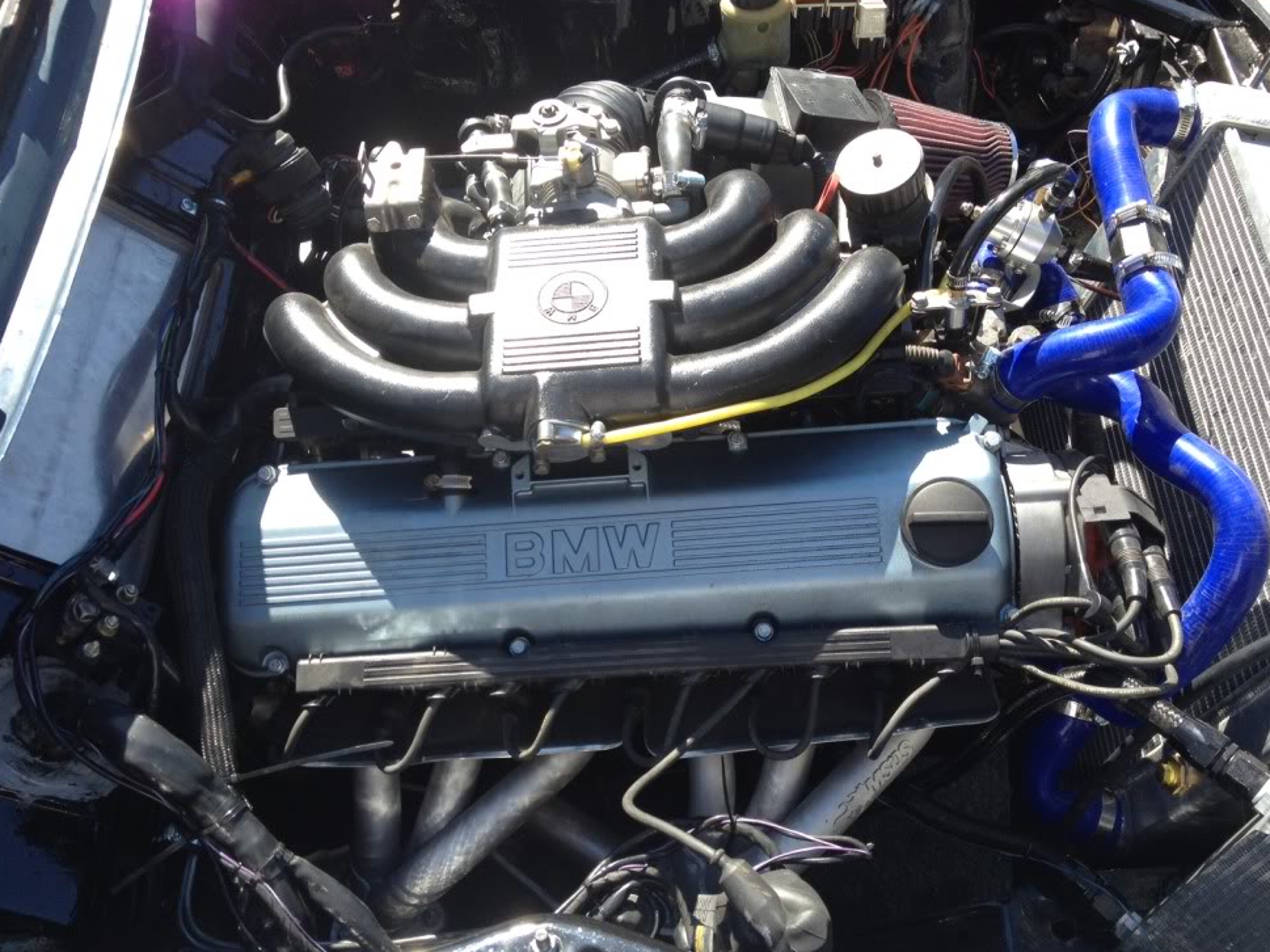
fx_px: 1357
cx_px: 664
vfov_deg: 38.6
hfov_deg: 50.1
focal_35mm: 37
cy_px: 497
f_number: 2.4
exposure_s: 1/409
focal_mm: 4.3
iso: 64
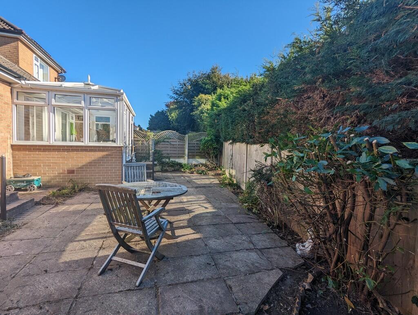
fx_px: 193
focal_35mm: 16
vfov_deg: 78.2
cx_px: 209
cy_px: 158
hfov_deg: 94.4
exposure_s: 1/939
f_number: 2.2
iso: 36
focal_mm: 2.35
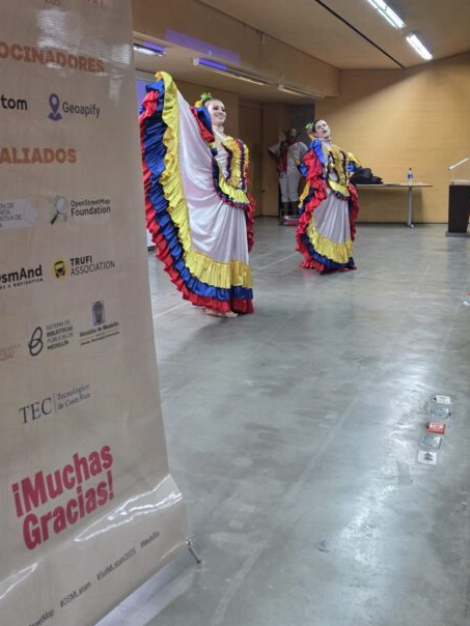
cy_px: 210
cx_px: 236
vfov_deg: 47.1
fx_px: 706
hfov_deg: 36.8
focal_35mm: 39
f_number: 1.7
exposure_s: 1/120
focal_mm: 6.3
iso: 400
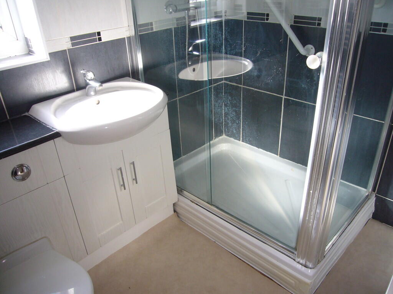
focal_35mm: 28
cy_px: 147
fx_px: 318
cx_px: 196
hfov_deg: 63.4
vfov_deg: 49.7
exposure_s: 1/30
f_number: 2.8
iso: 100
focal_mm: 4.6
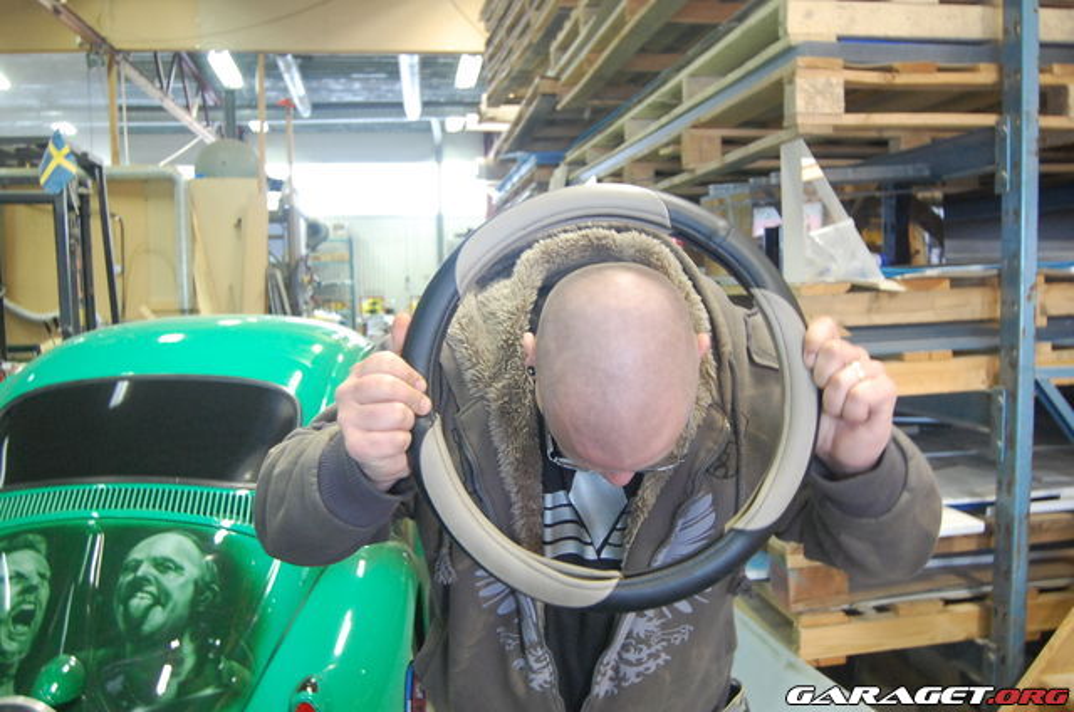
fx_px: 983
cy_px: 356
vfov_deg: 39.8
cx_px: 537
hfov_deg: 57.3
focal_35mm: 33
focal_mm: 22
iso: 1600
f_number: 3.8
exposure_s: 1/8
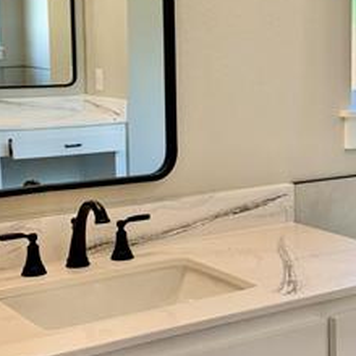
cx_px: 280
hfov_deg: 23.1
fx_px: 861
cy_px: 157
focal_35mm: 74
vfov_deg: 23.3
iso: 64
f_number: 1.78
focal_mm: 6.76
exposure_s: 1/218
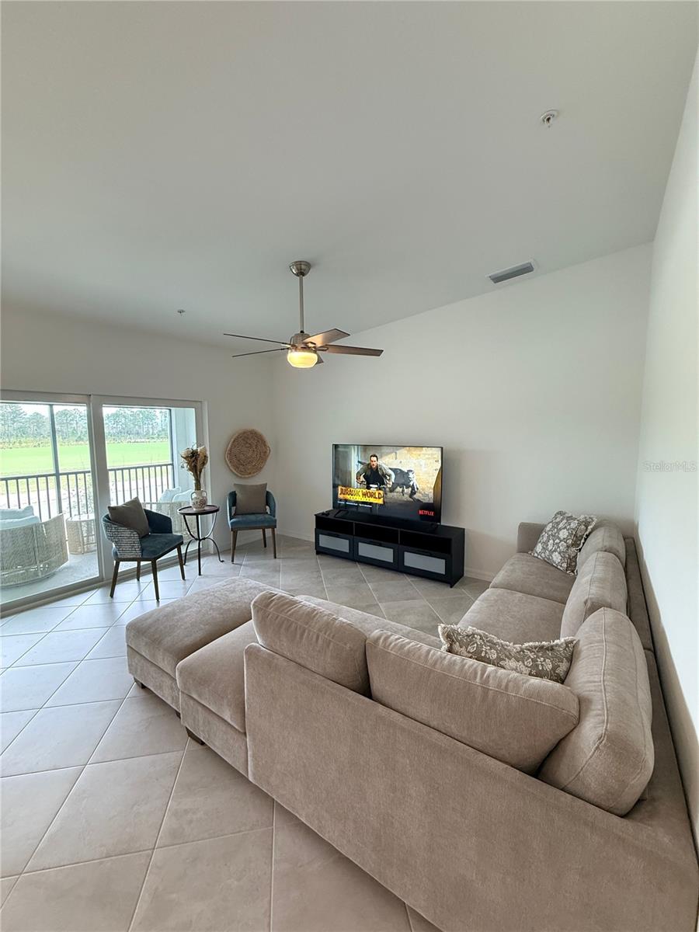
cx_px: 350
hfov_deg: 85.7
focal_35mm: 14
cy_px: 466
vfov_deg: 102.1
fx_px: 377
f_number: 2.2
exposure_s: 1/120
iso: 250
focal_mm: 2.22
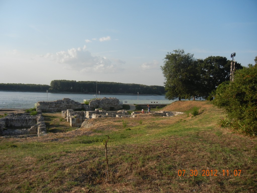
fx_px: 223
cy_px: 96
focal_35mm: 30
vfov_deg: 46.8
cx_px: 128
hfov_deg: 60.0
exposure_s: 1/300
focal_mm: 5.4
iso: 160
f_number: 7
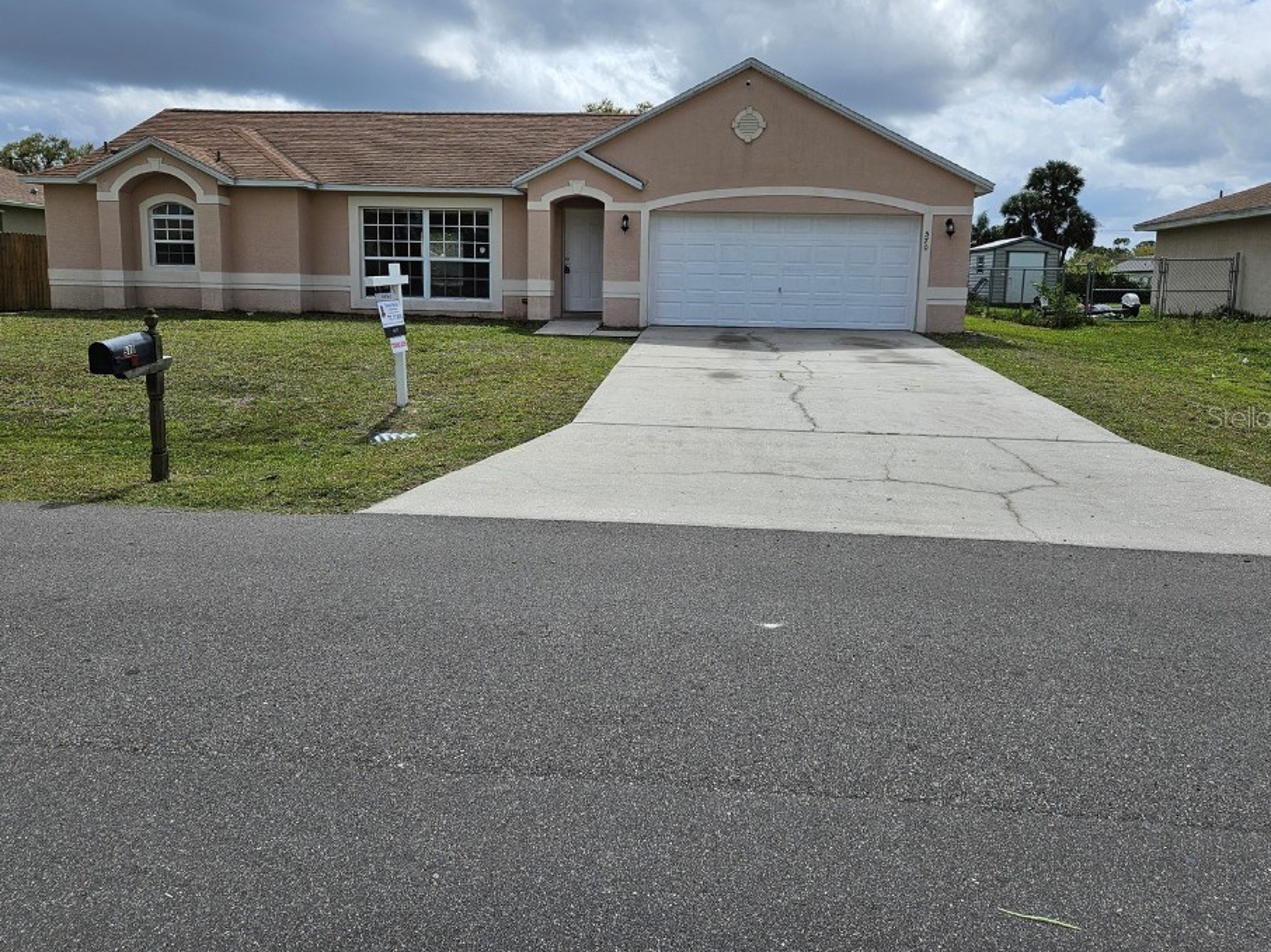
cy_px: 416
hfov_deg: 67.3
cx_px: 621
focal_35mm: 26
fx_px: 954
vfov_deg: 52.9
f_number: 1.8
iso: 25
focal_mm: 5.4
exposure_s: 1/3559
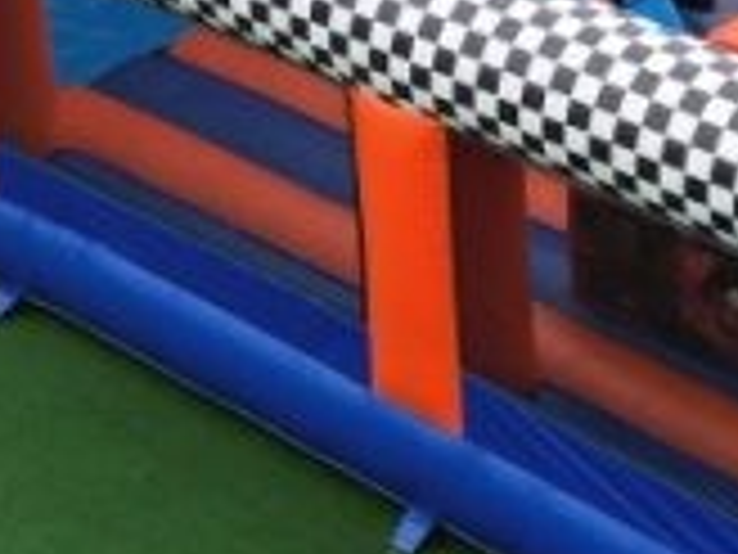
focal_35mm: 150
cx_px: 414
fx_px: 3198
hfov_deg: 13.2
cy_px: -347
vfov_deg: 9.5
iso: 150
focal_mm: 6.72
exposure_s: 1/640
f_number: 1.7
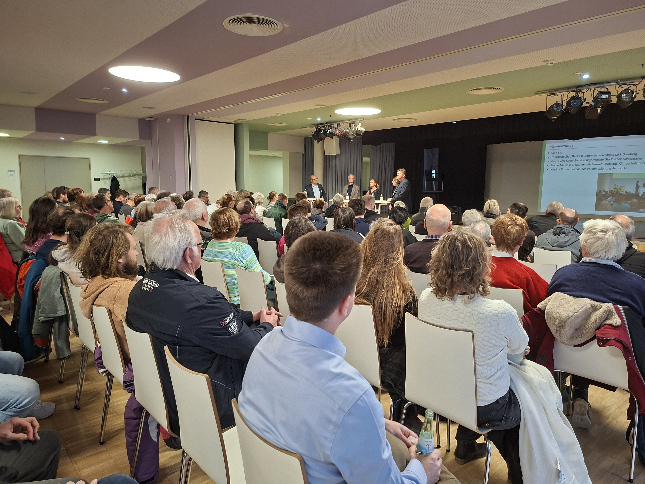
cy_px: 242
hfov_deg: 73.9
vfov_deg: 58.9
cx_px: 322
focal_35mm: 23
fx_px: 429
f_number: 1.8
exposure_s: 1/50
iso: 320
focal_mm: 5.54
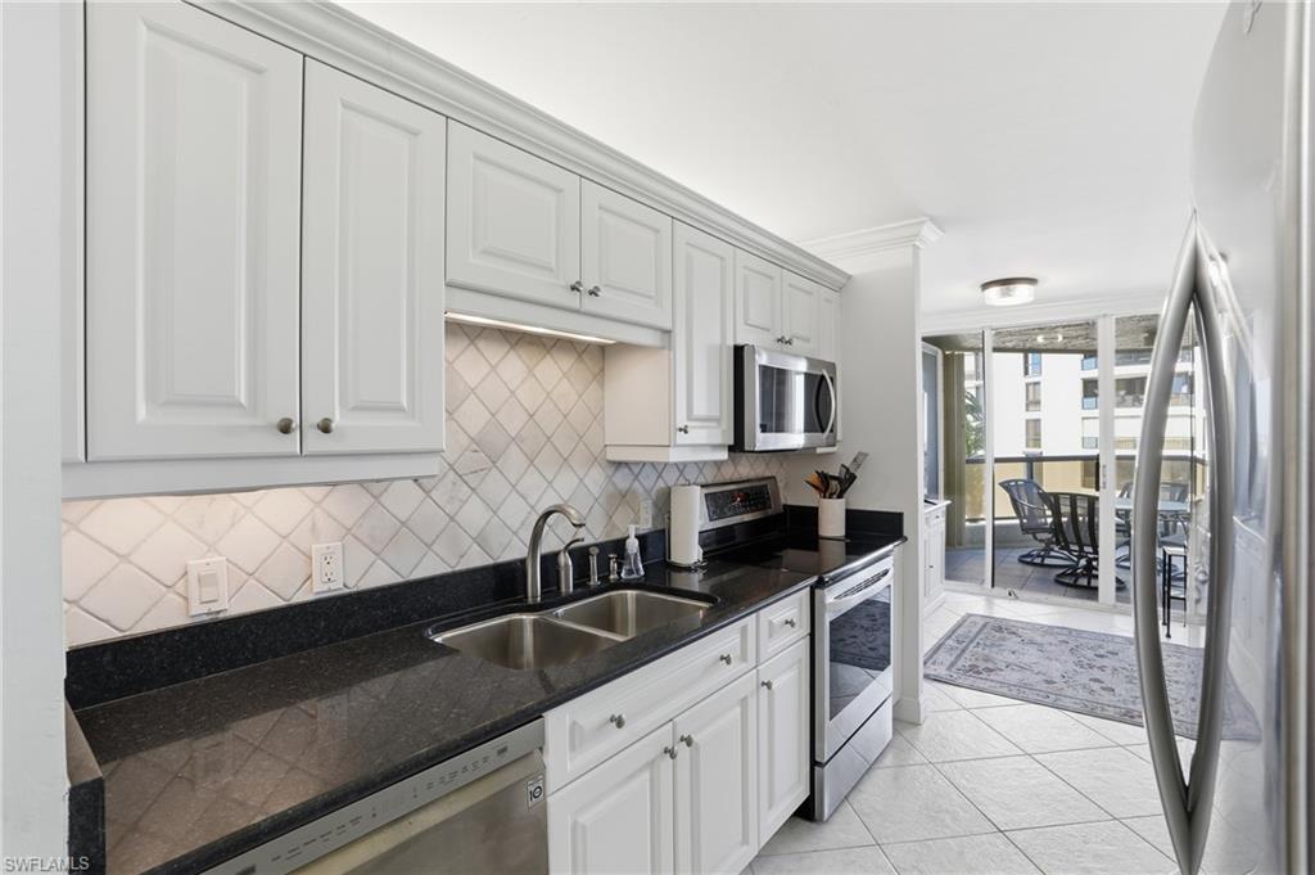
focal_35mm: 16
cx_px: 658
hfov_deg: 96.8
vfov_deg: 73.7
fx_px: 584
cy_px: 438
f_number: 9
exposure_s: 1/50
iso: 200
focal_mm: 16
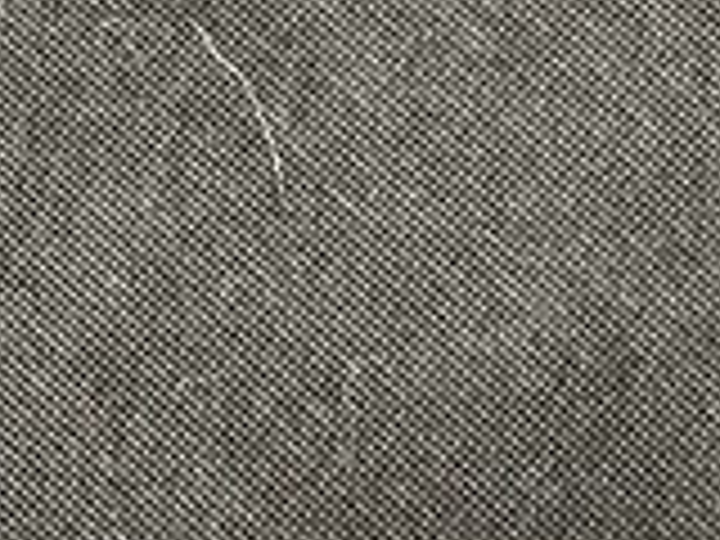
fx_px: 4056
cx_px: -243
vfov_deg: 6.7
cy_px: 1804
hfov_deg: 9.9
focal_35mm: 195
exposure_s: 1/30
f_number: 1.8
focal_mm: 4.25
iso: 640
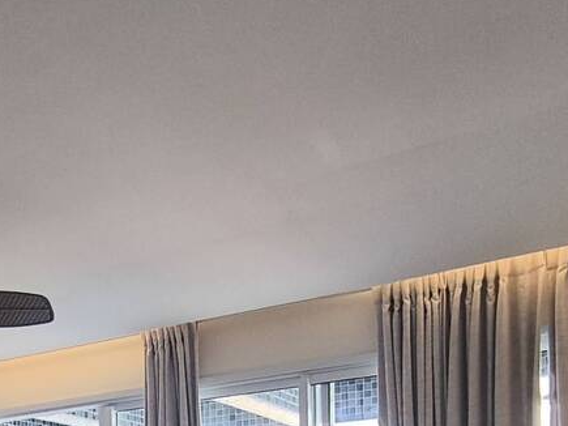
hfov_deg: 33.0
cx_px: -7
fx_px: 869
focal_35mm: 53
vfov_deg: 23.4
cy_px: 592
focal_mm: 1.65
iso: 80
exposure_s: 1/120
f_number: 2.2
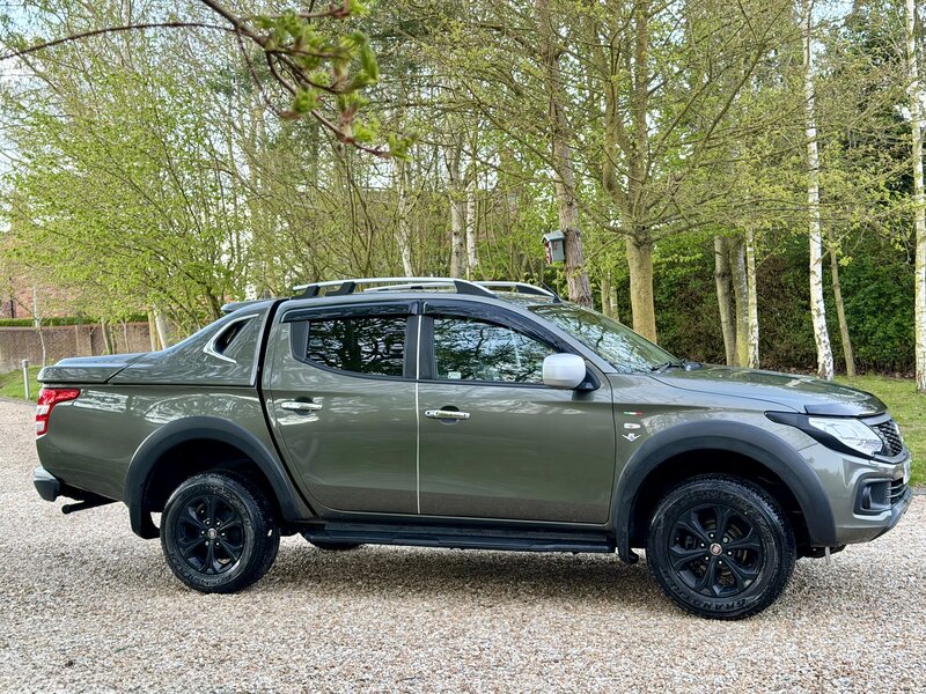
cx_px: 463
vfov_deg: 30.3
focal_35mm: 48
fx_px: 1284
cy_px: 347
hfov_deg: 39.7
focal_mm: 6.76
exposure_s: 1/60
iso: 125
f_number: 1.78
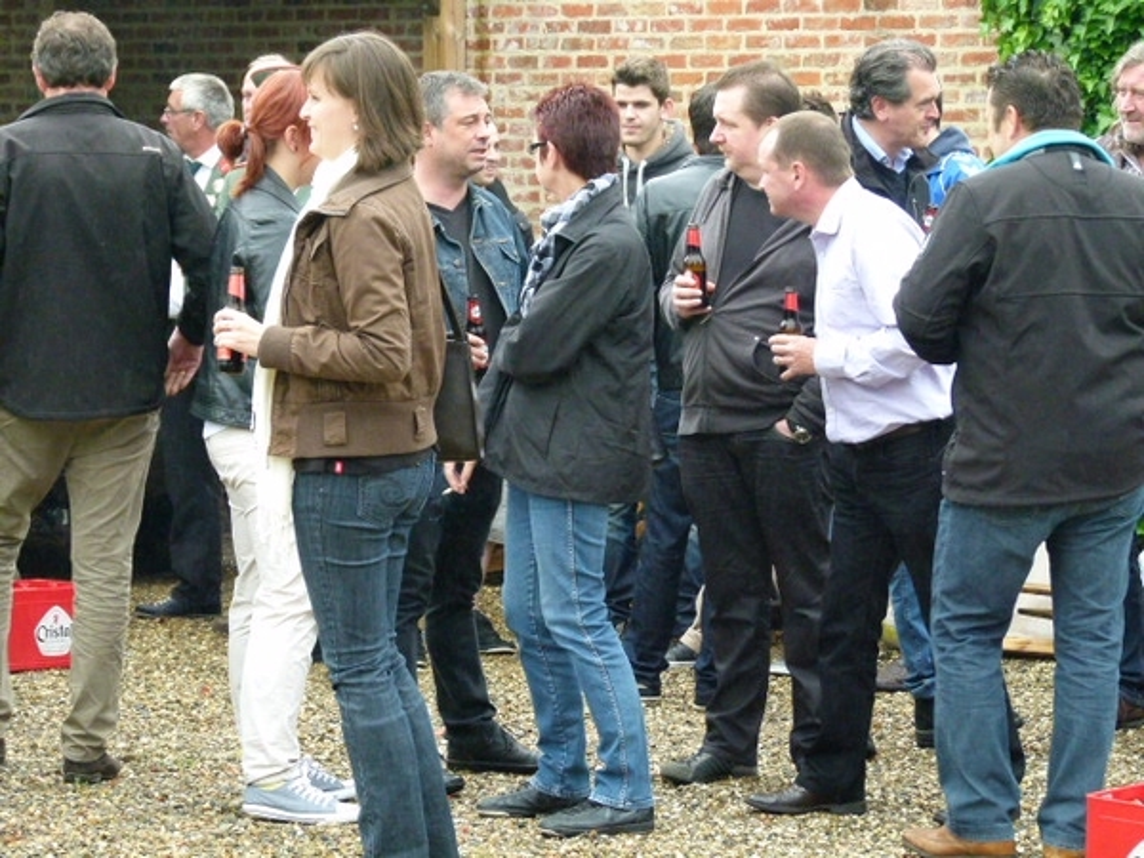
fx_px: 4230
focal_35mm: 128
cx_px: 572
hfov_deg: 15.4
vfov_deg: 11.6
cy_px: 429
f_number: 3.6
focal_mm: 23
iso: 400
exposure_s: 1/125
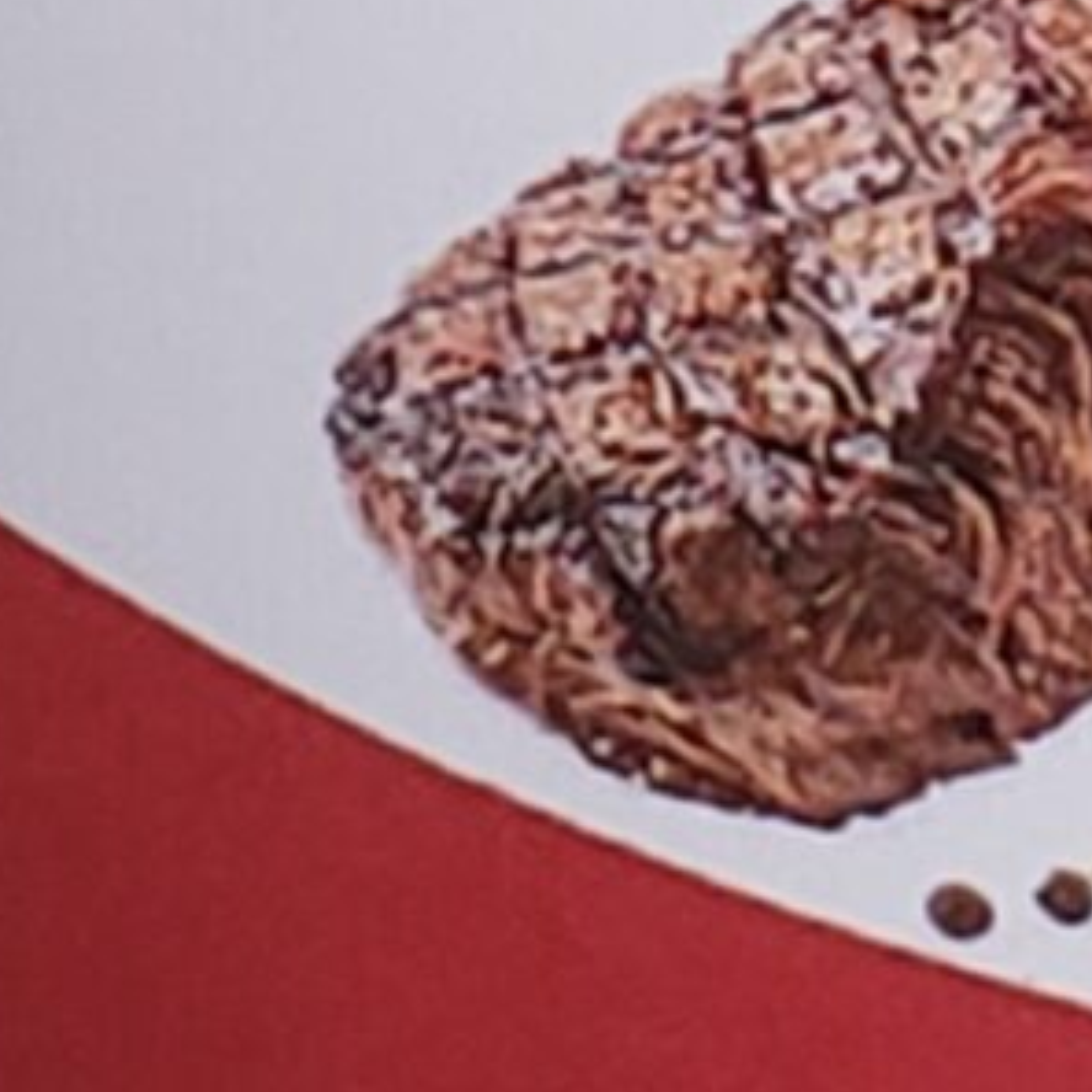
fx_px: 7102
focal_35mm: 199
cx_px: 1007
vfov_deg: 8.2
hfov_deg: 8.8
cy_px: -1358
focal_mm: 4.3
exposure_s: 1/50
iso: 80
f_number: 2.4
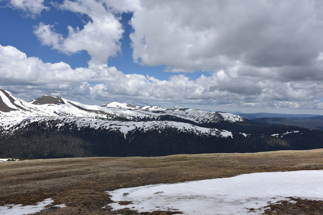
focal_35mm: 28
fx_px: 251
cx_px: 162
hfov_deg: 65.5
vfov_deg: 46.4
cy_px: 108
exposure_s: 1/400
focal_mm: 28
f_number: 10
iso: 100
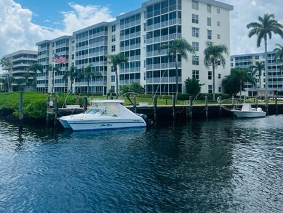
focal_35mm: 36
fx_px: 294
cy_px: 69
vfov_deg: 39.2
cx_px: 118
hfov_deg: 51.1
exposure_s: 1/6993
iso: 50
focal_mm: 5.7
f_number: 1.5
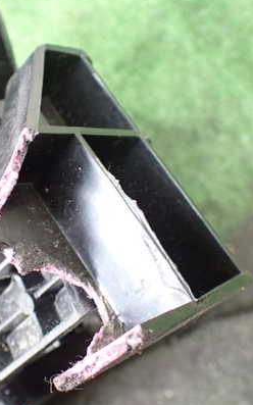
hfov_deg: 26.6
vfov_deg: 41.8
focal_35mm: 48
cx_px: 71
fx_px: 530
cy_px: 222
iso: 800
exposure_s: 1/60
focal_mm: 5.4
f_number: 2.3
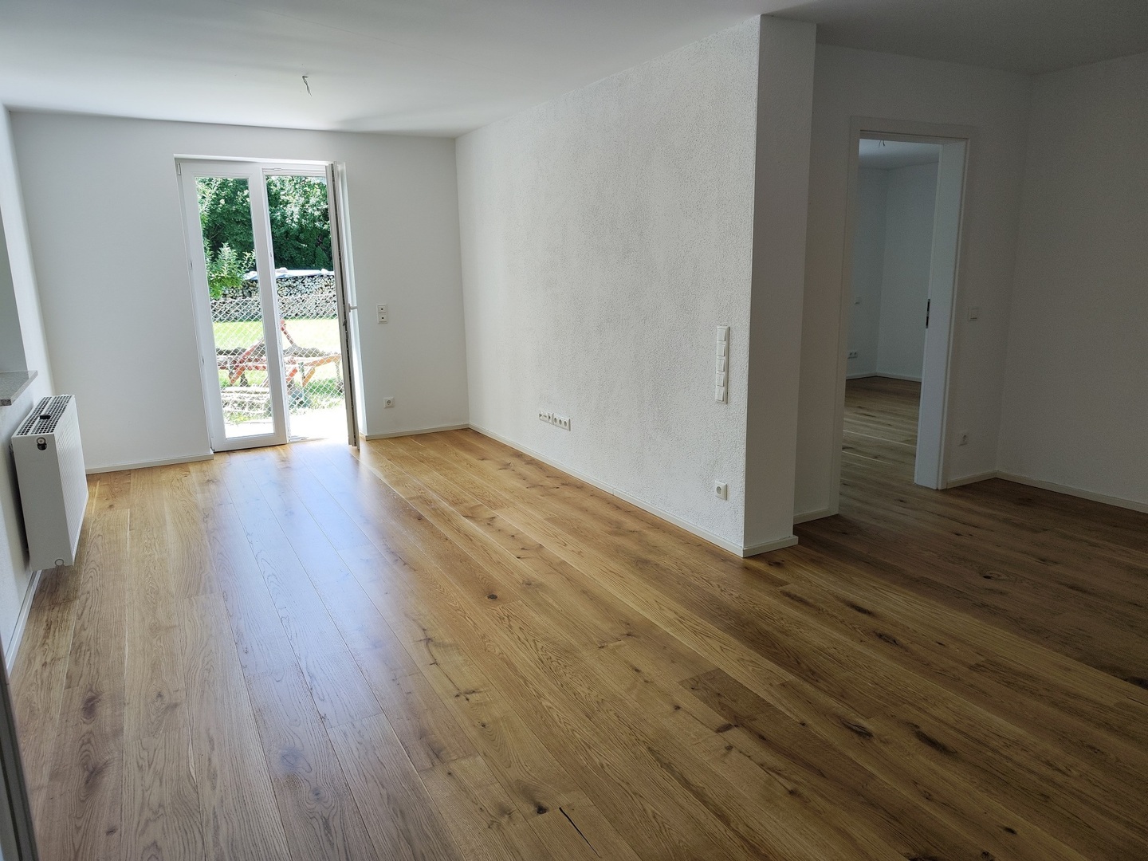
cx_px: 574
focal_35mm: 23
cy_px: 430
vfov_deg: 58.9
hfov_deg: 73.9
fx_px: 763
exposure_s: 1/100
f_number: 1.69
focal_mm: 7.01
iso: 64
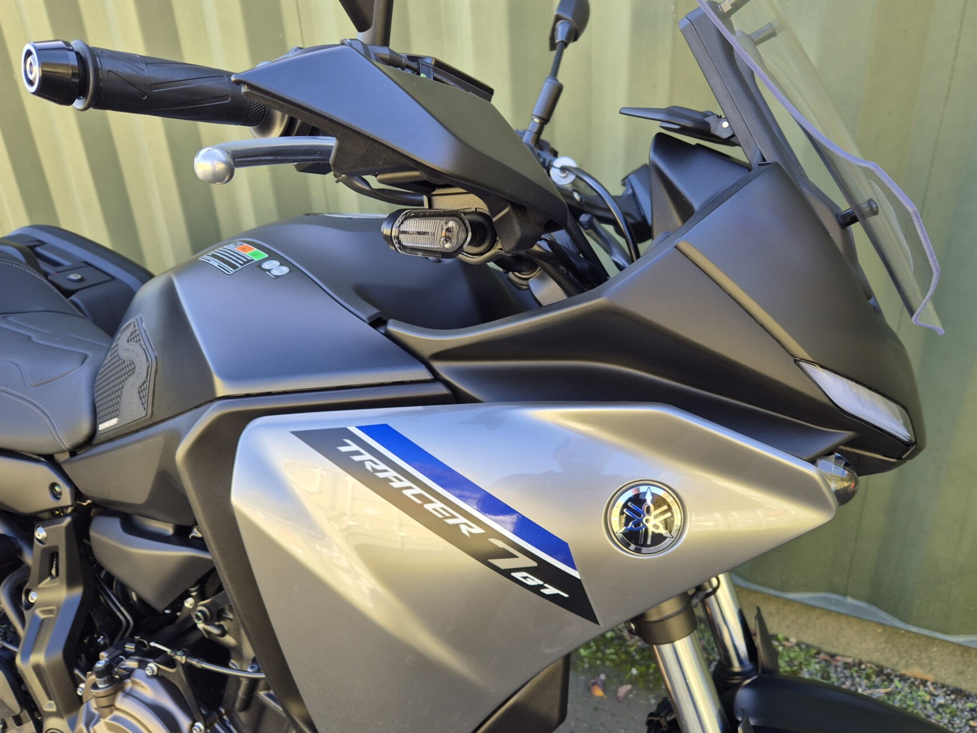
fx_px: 762
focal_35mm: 27
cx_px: 516
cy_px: 402
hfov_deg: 65.3
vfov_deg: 51.3
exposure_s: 1/180
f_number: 1.8
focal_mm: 5.4
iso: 50
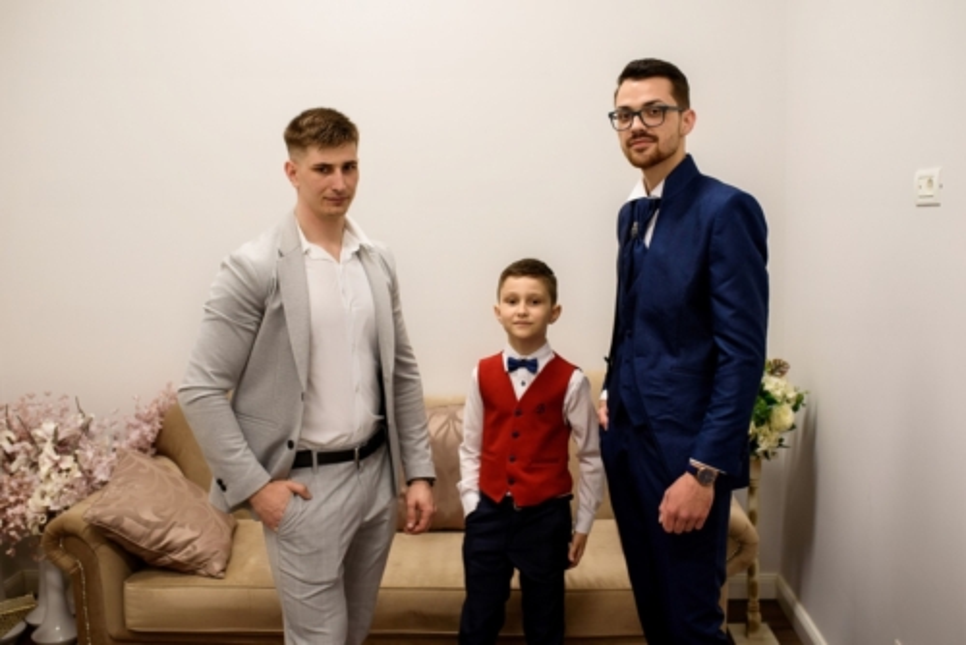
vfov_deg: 37.9
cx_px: 483
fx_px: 940
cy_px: 322
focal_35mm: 35
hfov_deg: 54.4
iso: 2200
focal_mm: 35
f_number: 3.3
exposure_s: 1/125
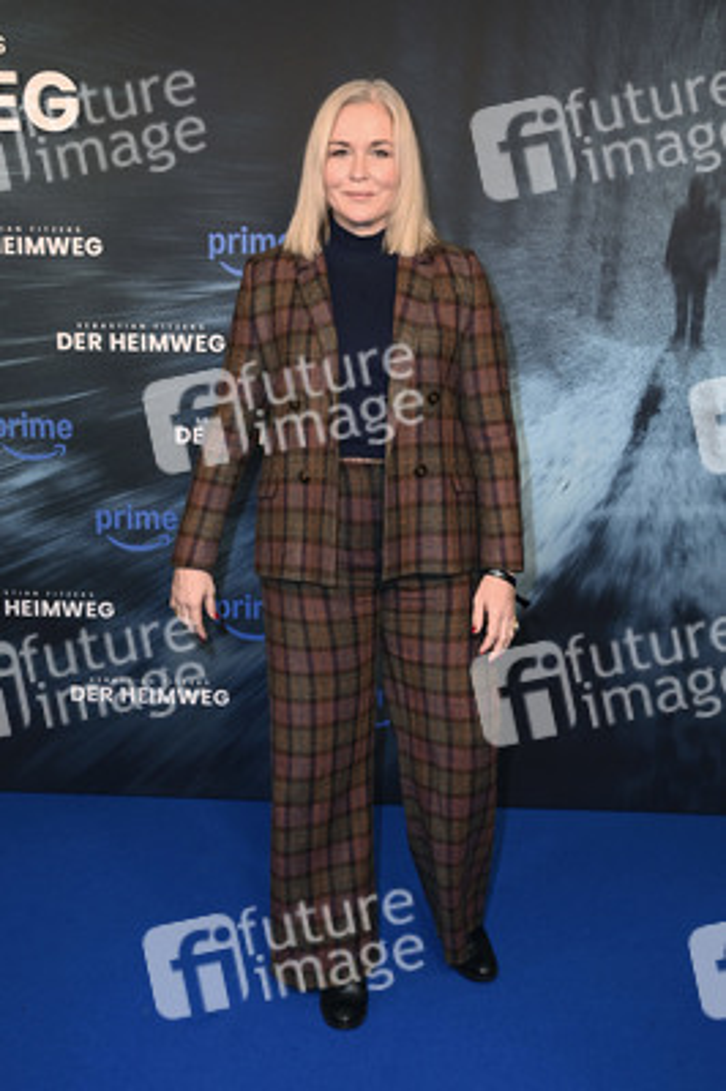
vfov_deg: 50.7
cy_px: 546
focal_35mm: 38
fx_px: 1151
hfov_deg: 35.0
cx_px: 363
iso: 1600
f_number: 5.6
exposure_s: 1/250
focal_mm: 38
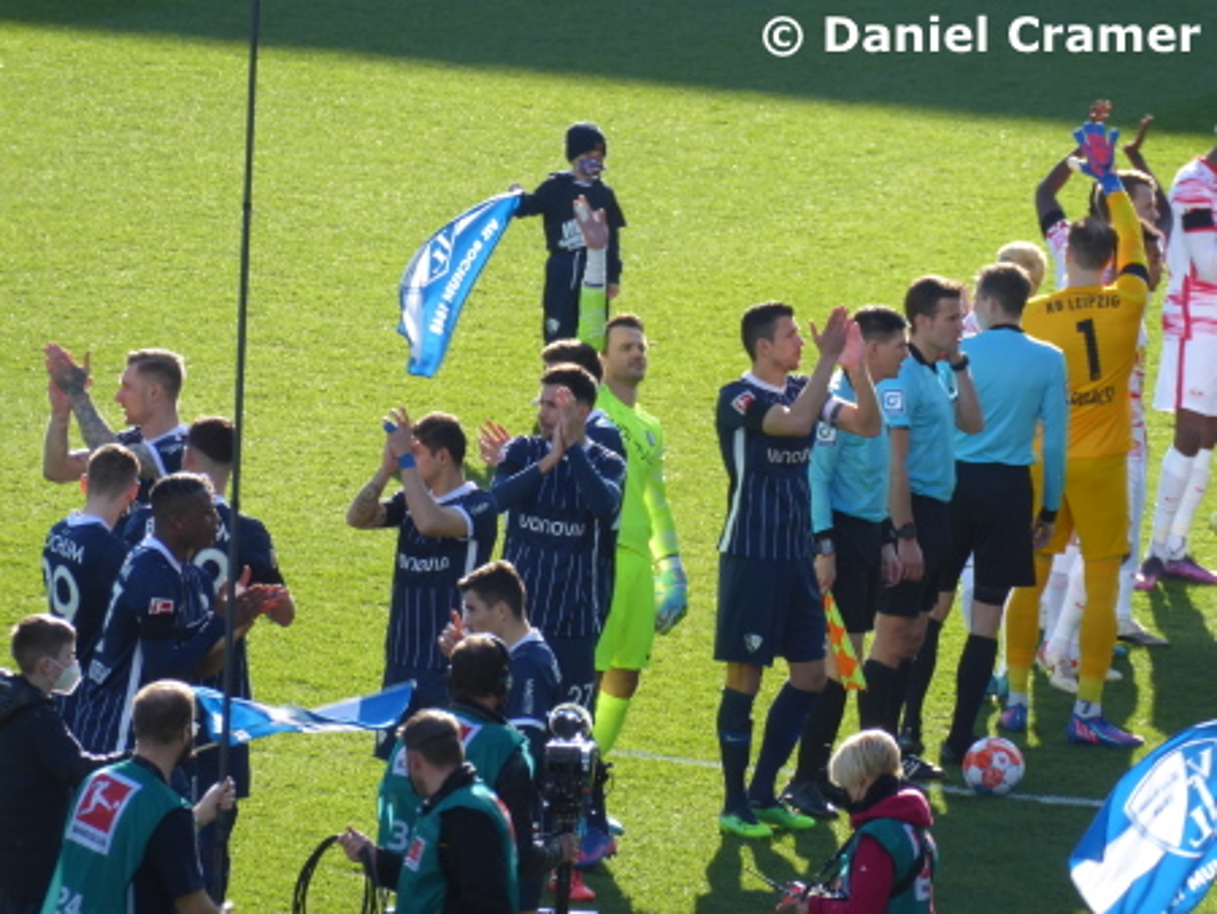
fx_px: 23849
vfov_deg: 2.2
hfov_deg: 2.9
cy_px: 457
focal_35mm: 678
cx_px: 608
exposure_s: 1/125
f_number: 6.3
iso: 100
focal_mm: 121.5
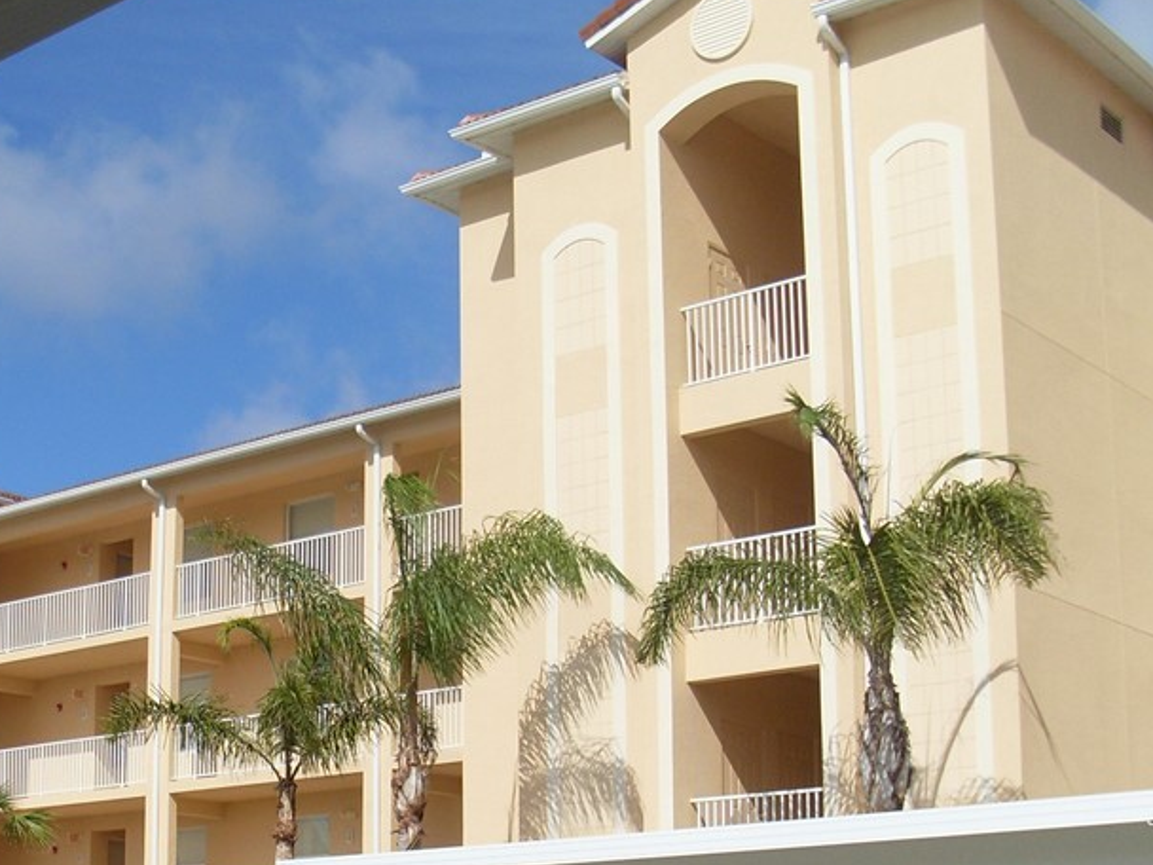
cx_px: 336
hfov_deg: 29.9
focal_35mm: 64
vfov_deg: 22.6
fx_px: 2132
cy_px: 702
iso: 80
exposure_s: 1/500
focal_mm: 6.3
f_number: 7.7
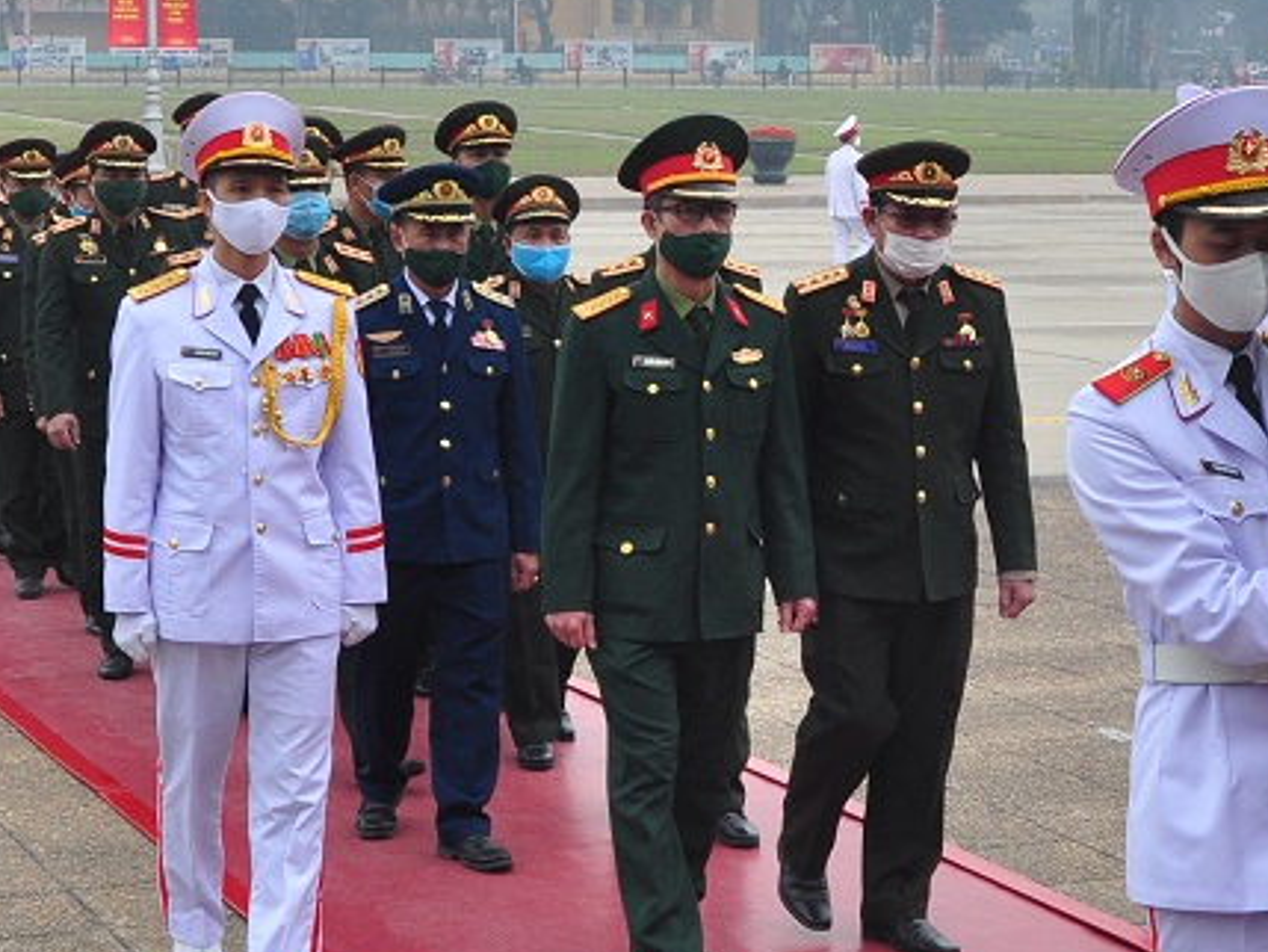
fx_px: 3481
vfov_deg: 15.6
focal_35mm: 95
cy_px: 581
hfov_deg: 20.6
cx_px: 758
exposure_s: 1/125
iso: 500
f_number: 9
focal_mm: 22
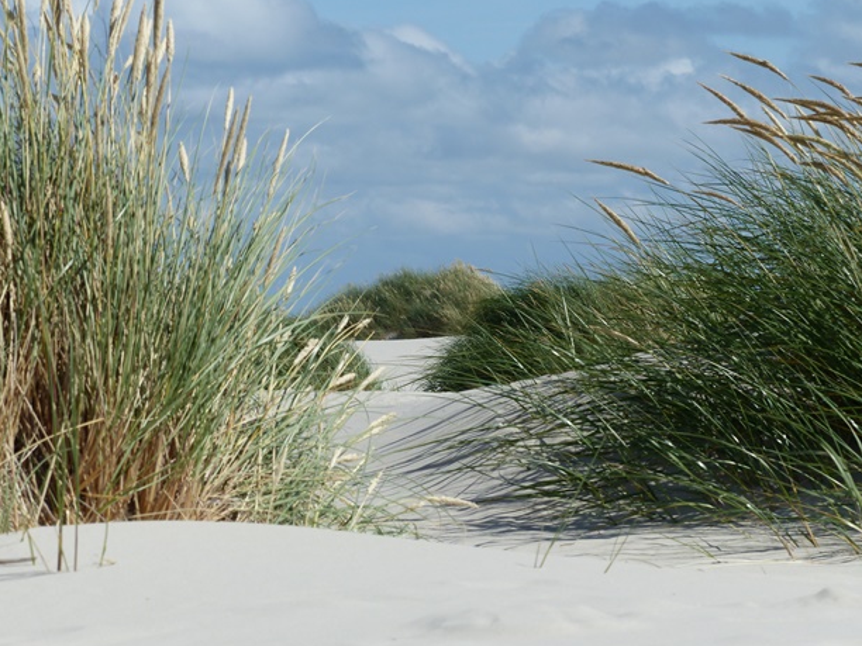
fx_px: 5155
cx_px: 448
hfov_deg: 9.6
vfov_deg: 7.2
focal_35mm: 207
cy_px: 325
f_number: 4.5
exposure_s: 1/1600
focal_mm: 35.6
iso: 100
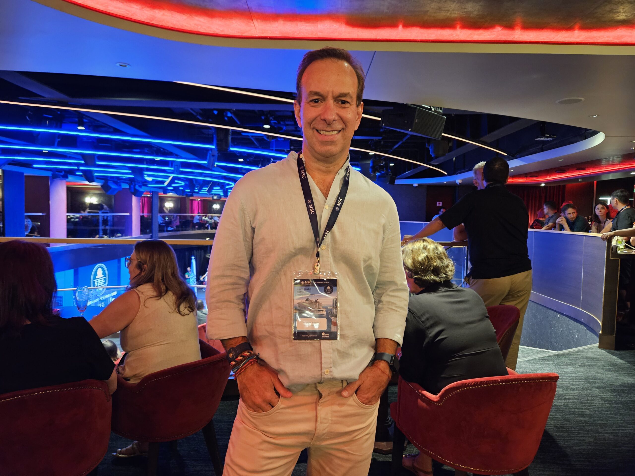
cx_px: 318
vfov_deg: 58.9
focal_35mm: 23
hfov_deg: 73.9
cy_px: 238
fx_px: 422
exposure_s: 1/24
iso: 1250
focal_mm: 5.4
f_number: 1.8
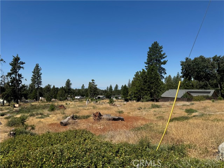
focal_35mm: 24
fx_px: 155
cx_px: 112
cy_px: 84
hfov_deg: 71.6
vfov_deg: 56.8
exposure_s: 1/5814
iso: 80
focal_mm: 6.76
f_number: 1.78
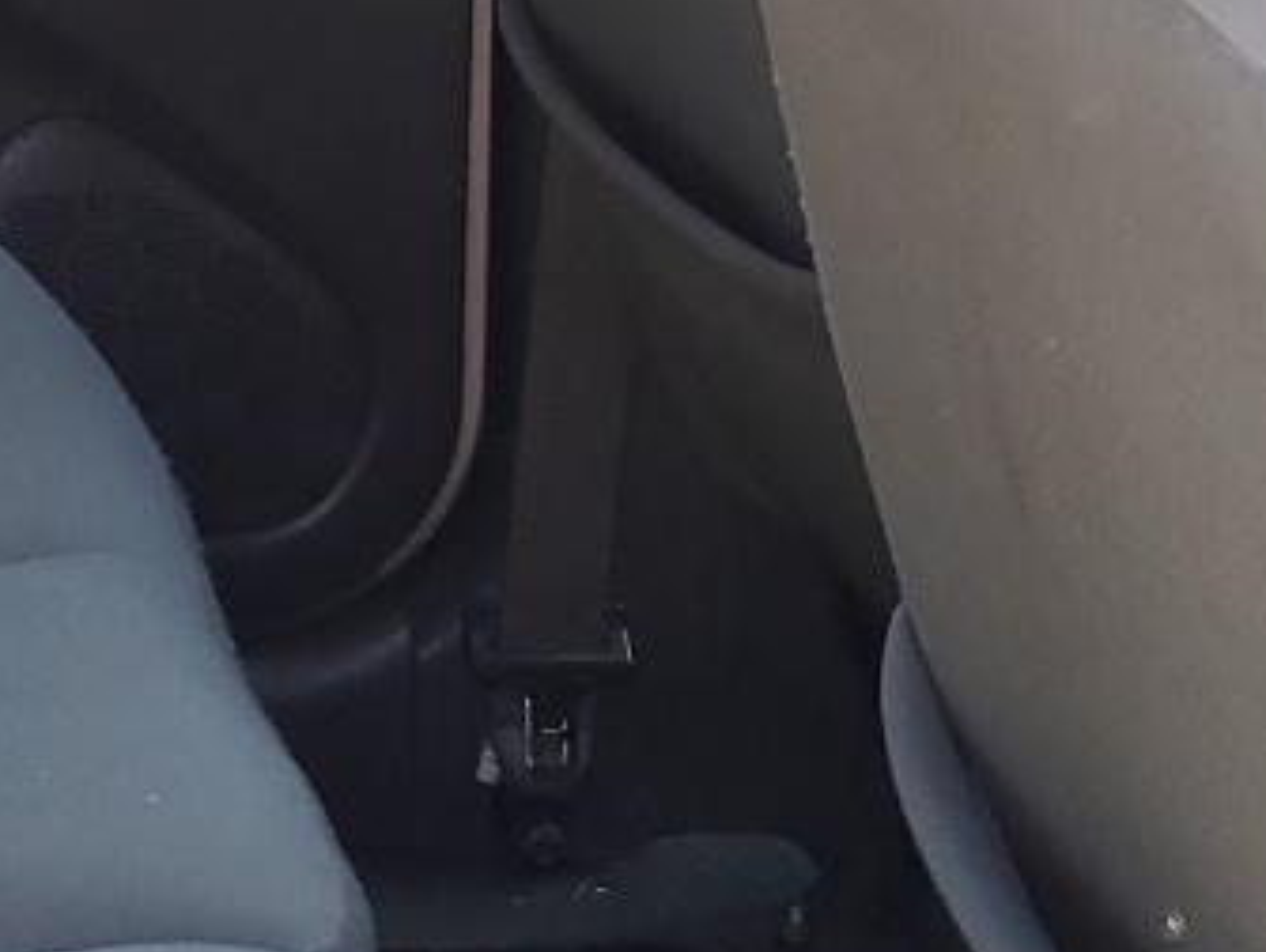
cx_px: -310
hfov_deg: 15.2
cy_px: 423
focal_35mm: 124
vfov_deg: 12.0
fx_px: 4540
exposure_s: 1/120
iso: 75
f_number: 1.5
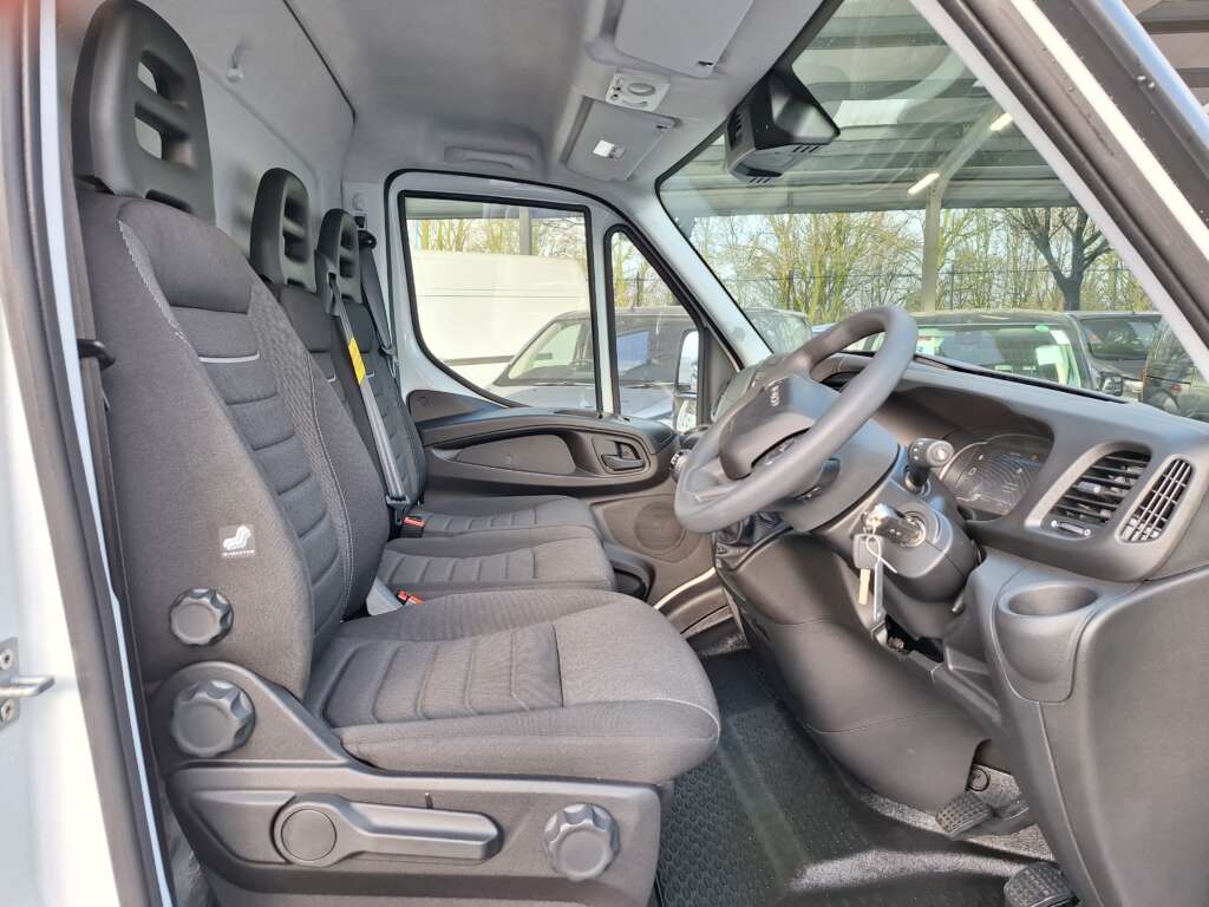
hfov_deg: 73.9
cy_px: 454
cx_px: 604
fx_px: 803
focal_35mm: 23
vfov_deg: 58.9
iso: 40
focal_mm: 5.54
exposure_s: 1/112
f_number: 1.8
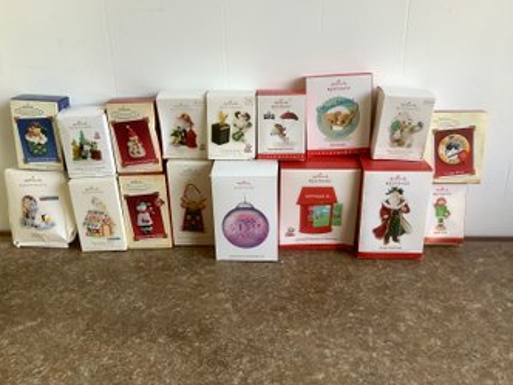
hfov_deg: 56.8
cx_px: 250
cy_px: 188
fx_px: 474
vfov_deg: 44.2
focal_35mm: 32
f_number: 2.4
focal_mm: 3.3
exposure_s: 1/50
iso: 80
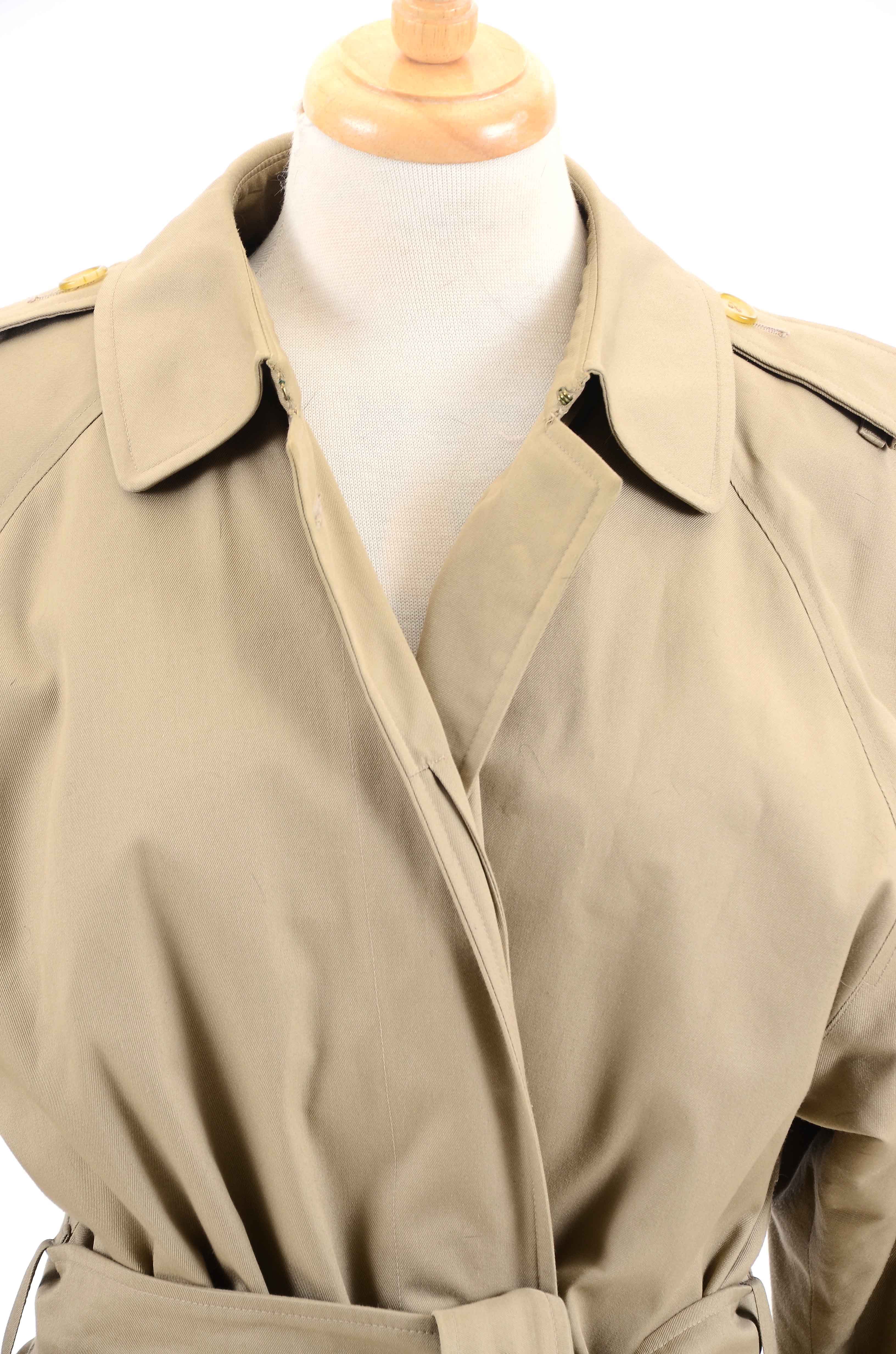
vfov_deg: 13.1
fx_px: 5906
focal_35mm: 158
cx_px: 448
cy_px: 677
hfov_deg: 8.7
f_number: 7.1
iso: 160
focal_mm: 105
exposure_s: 1/80
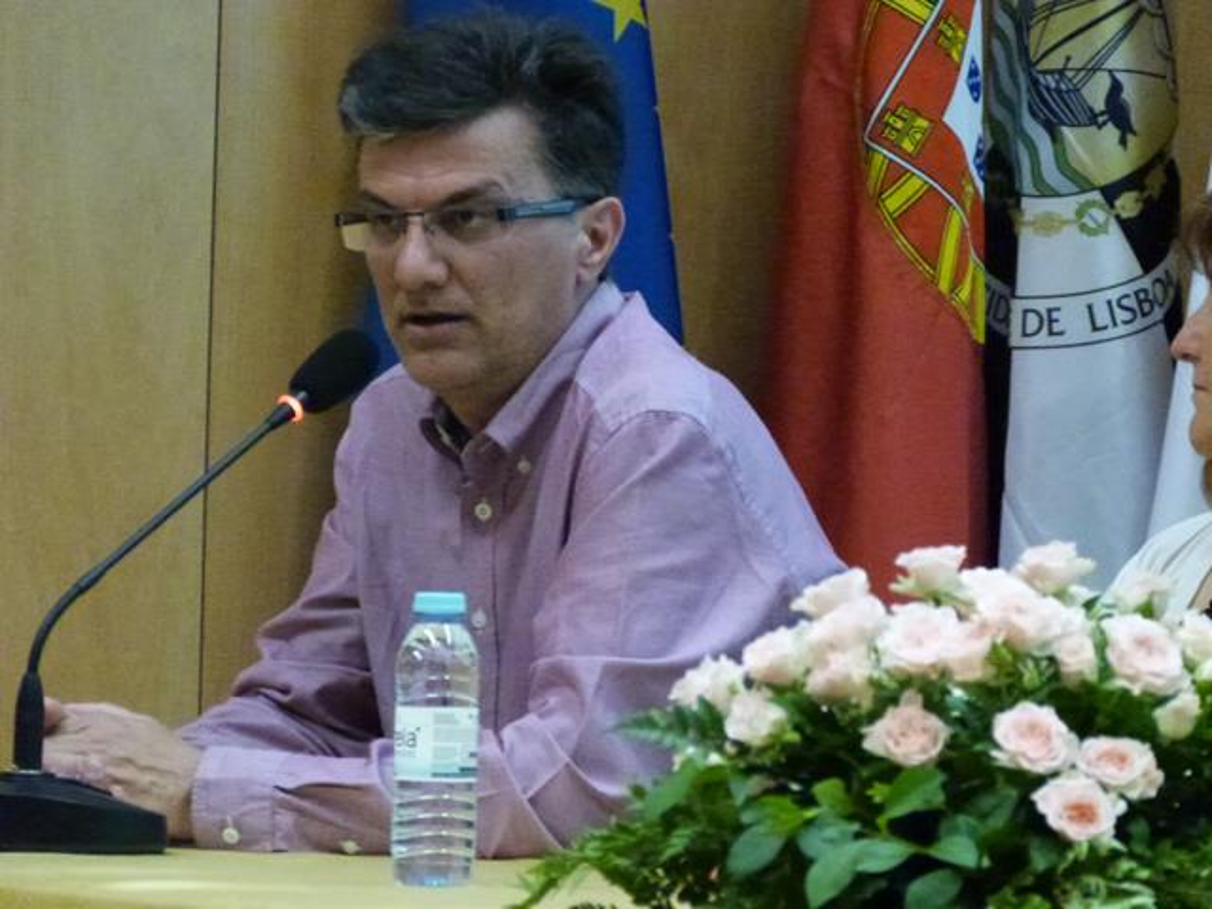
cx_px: 606
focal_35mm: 271
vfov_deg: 5.5
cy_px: 454
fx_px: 9488
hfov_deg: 7.3
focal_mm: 48.8
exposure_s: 1/30
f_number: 4
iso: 1600
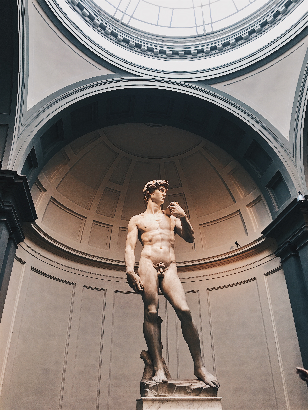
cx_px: 154
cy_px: 205
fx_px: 344
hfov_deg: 48.2
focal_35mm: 29
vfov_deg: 61.7
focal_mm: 4.15
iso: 40
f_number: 2.2
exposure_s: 1/17
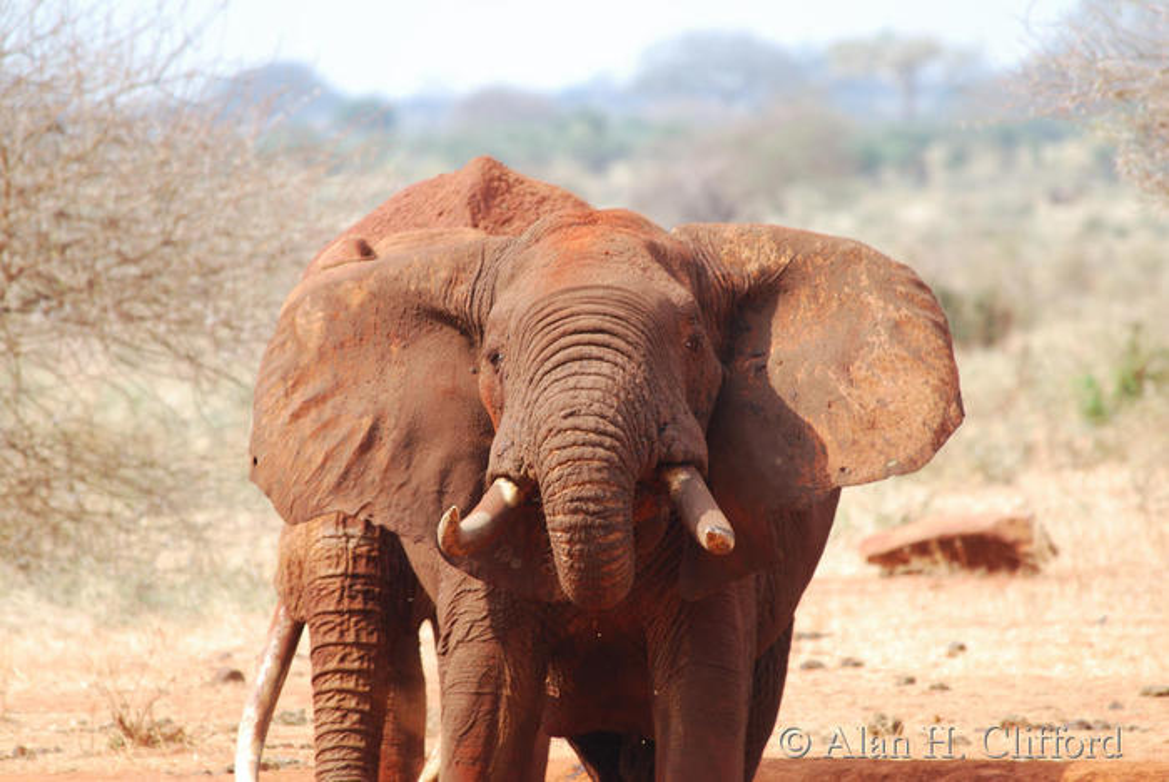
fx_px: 19499
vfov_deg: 2.3
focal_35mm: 600
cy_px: 391
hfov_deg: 3.4
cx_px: 584
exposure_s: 1/100
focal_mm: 400
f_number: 5.6
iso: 110
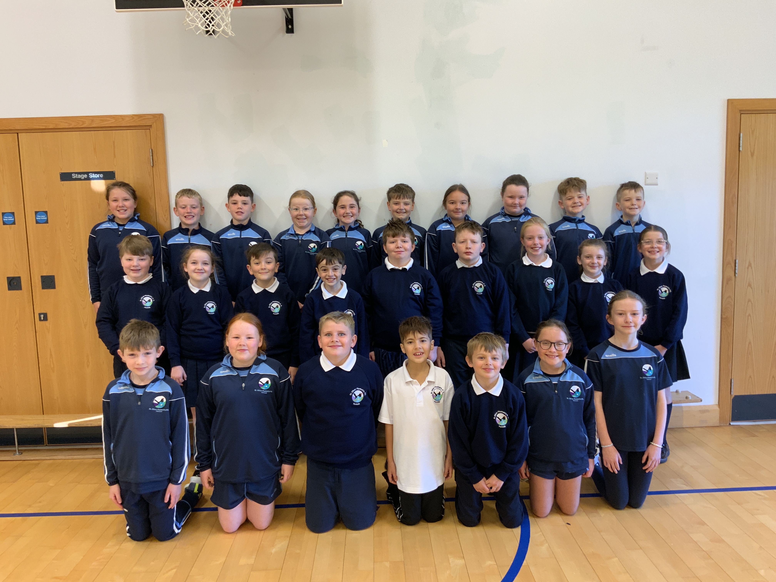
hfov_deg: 61.7
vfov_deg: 48.2
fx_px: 650
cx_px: 388
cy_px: 291
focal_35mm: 29
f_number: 1.8
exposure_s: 1/50
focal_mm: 3
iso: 64
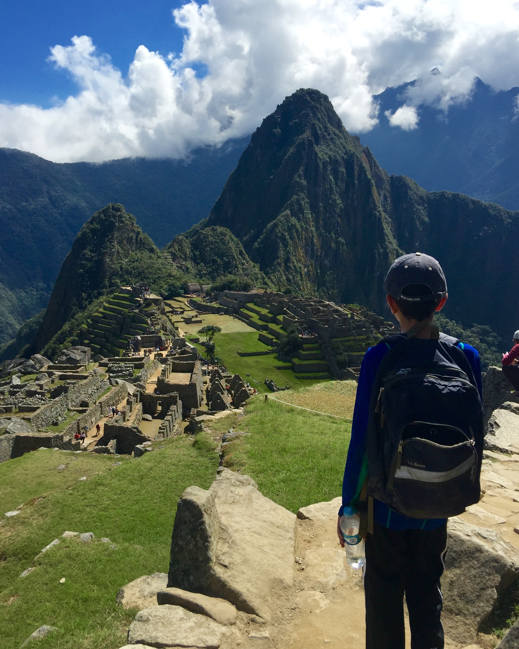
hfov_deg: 47.1
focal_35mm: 31
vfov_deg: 57.1
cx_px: 254
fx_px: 595
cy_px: 301
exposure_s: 1/3300
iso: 32
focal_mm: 4.15
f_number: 2.2
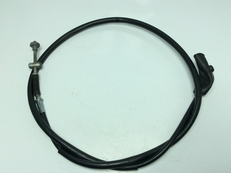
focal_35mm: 32
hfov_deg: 56.9
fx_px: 213
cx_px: 116
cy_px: 86
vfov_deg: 44.1
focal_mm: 3.3
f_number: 2.4
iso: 32
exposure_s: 1/572
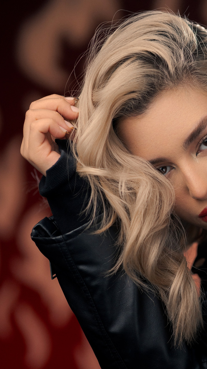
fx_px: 1532
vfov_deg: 13.7
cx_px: 207
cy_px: 259
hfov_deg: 7.7
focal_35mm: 157
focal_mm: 85
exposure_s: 1/400
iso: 320
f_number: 2.5
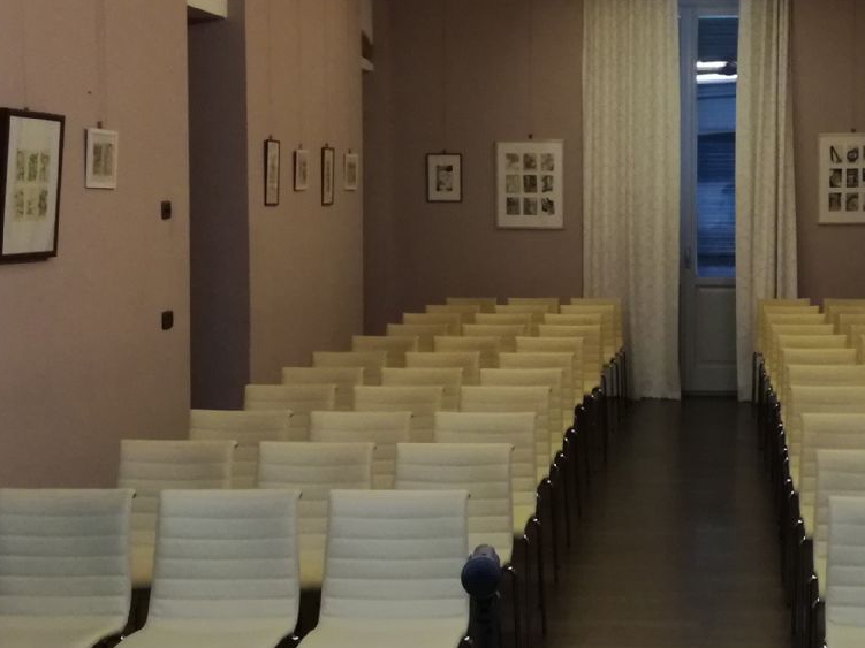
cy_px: 277
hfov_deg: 27.9
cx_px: 598
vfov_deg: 21.3
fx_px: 1724
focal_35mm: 69
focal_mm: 3.79
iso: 250
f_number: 2
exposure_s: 1/33.3
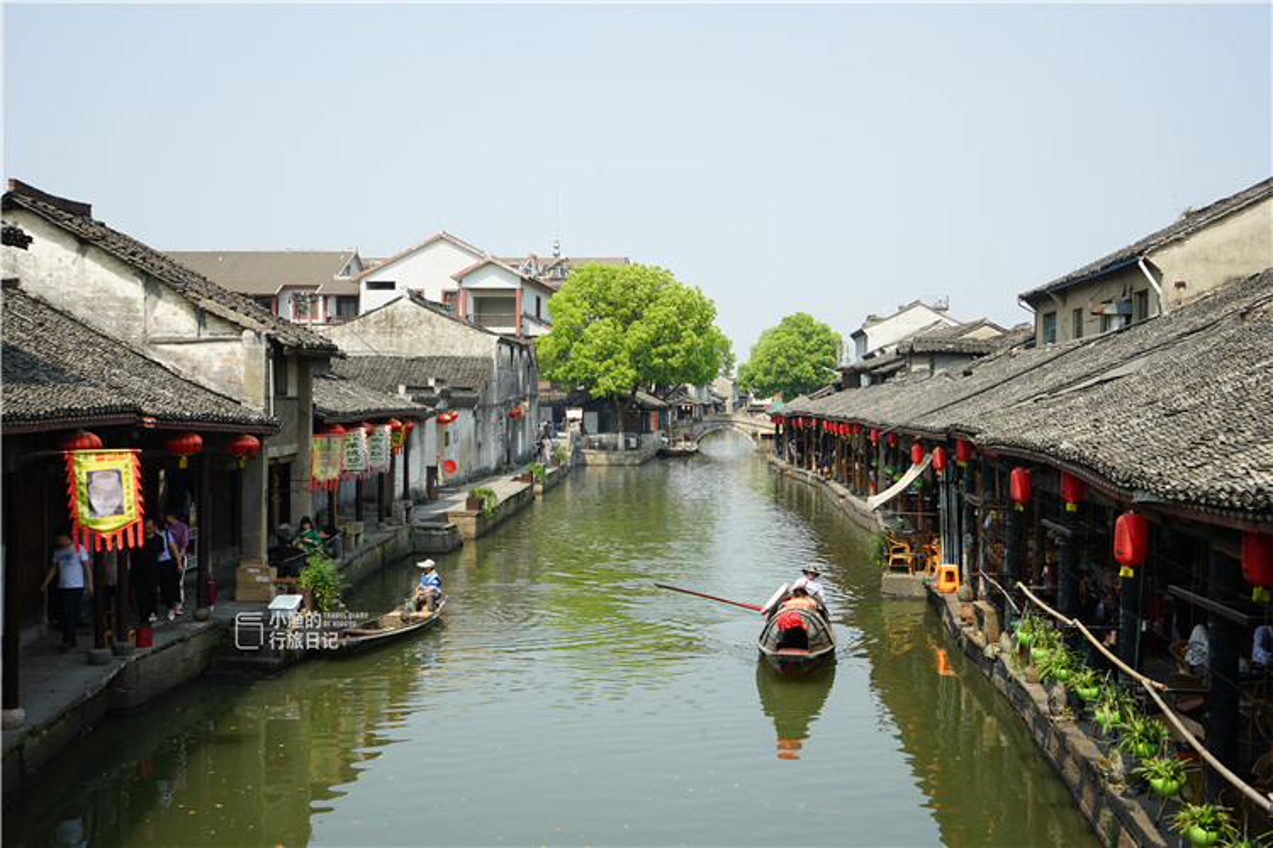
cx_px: 636
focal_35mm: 42
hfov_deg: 46.4
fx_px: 1485
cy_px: 424
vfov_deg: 31.9
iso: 100
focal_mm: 42
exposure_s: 1/80
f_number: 11
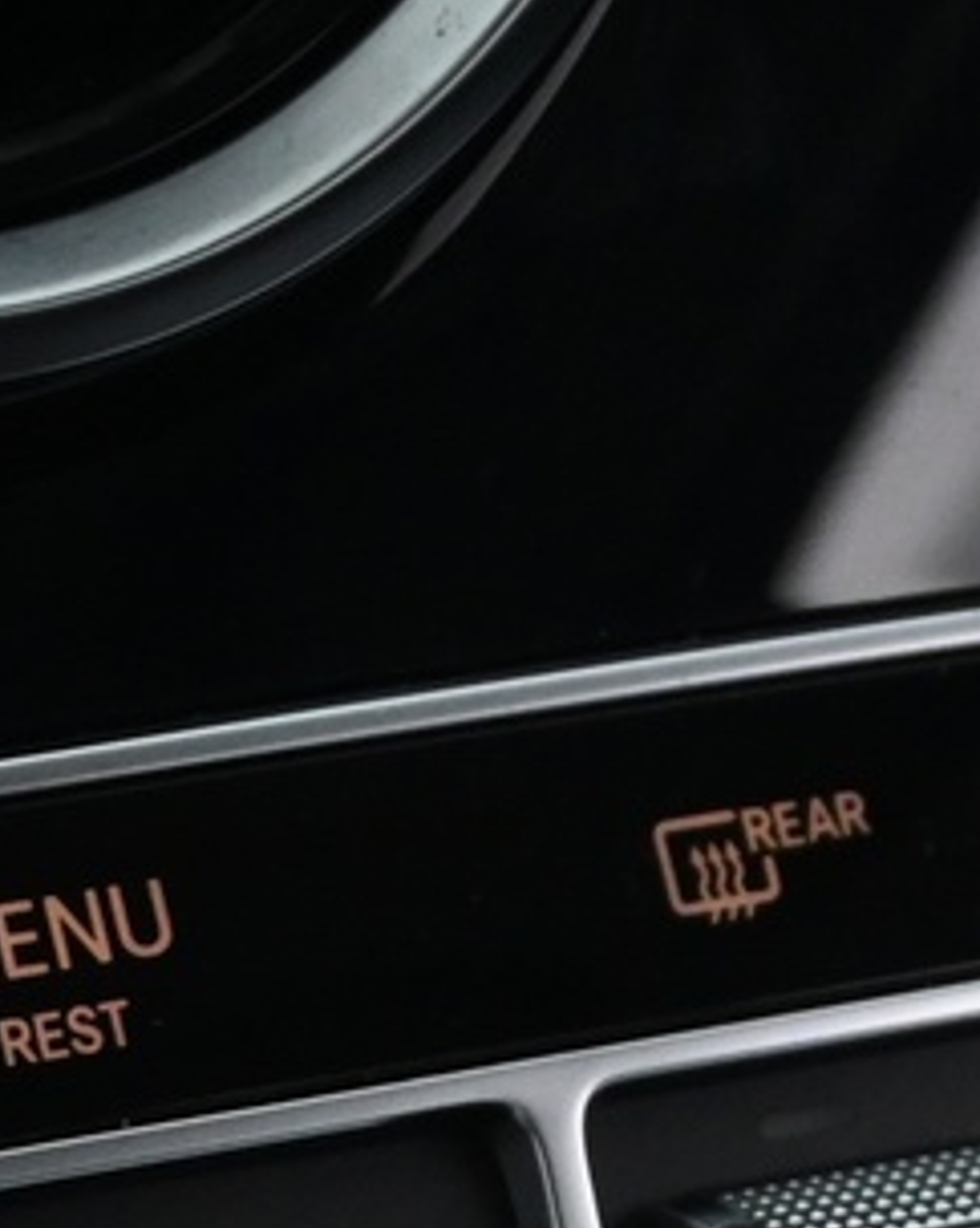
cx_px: -142
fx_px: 8883
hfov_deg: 6.3
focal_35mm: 245
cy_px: 1885
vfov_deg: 7.7
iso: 1600
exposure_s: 1/15
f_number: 5
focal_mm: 32.5
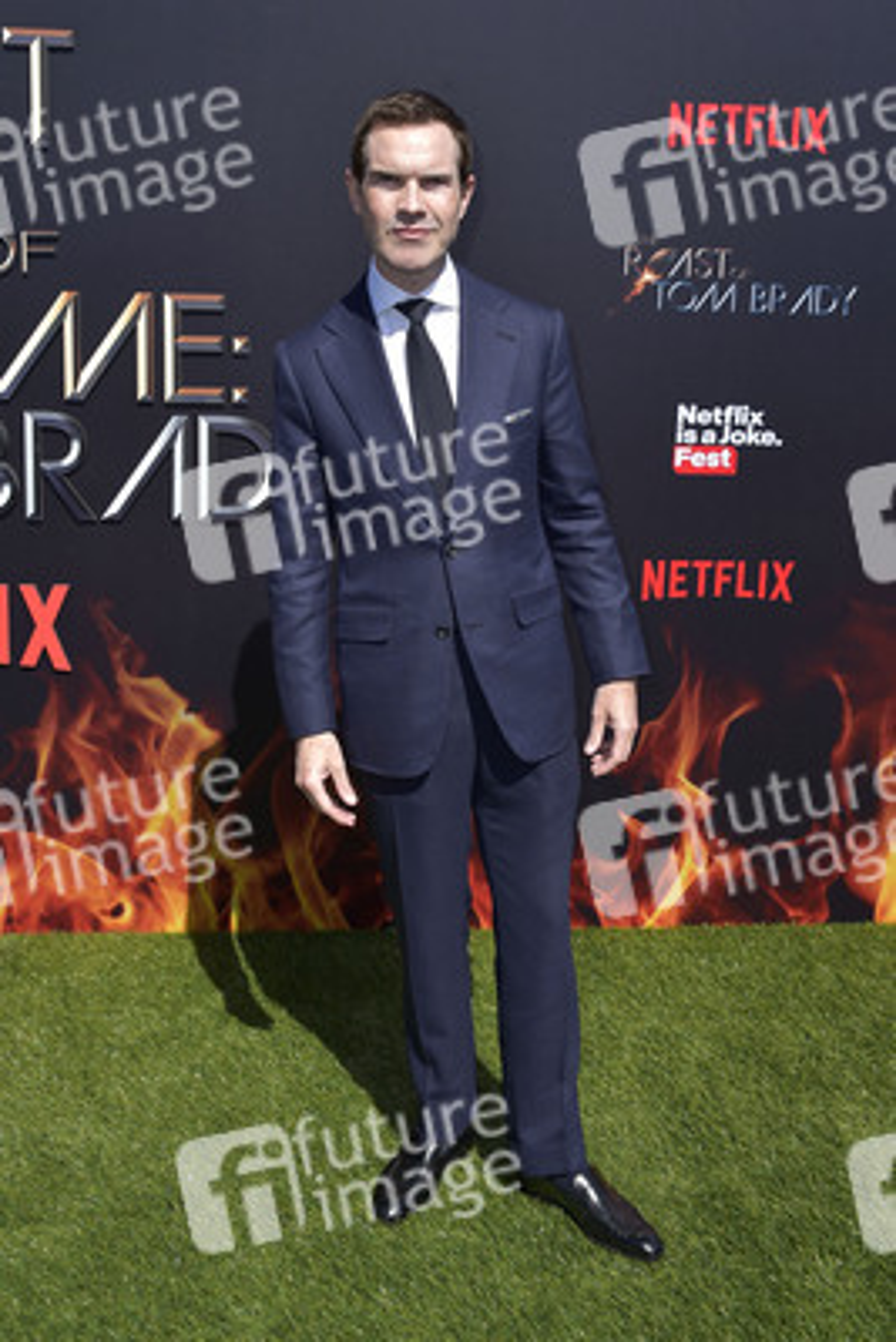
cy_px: 671
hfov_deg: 37.9
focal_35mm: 35
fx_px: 1305
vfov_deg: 54.4
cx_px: 448
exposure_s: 1/250
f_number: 8
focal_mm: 35
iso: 200
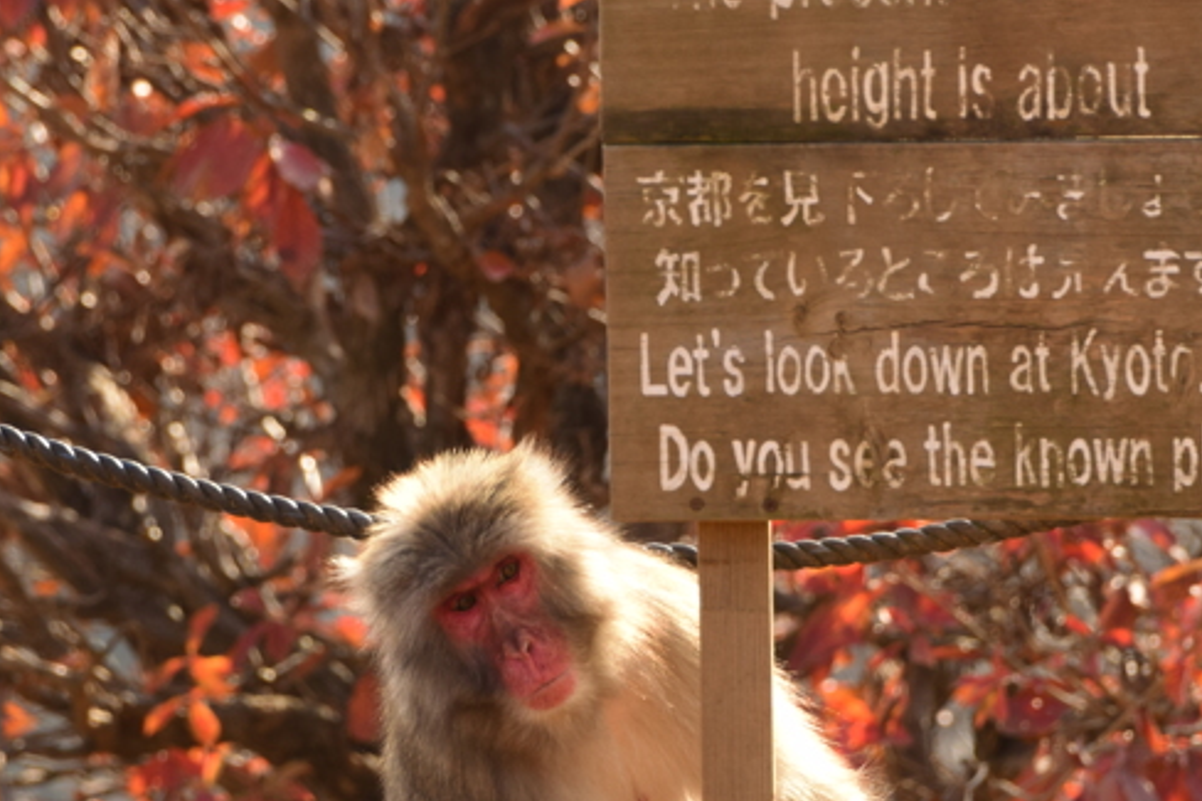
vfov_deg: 3.1
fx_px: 14719
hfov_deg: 4.7
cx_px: 569
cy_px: 436
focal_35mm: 441
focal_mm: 140
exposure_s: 1/250
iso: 200
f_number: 6.3
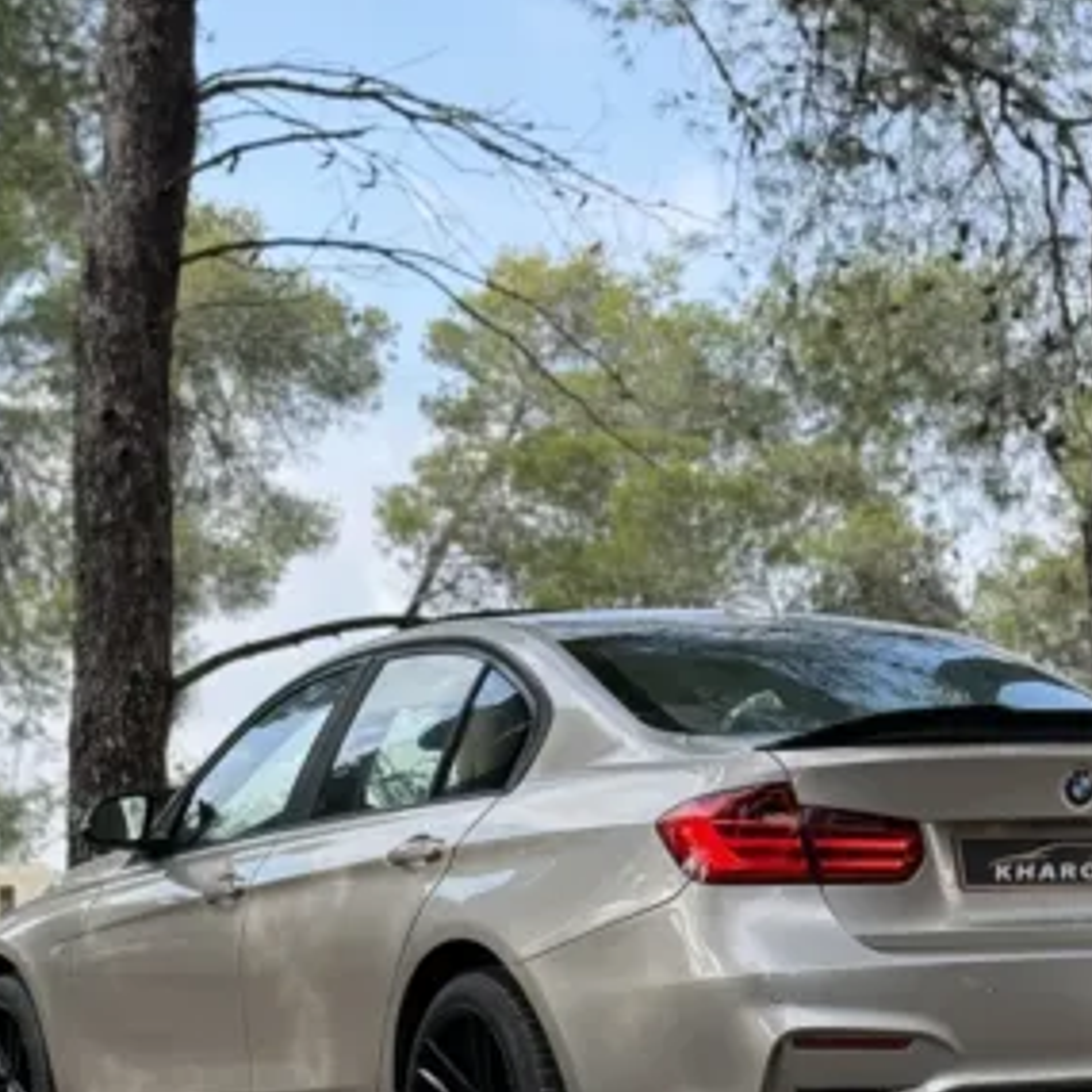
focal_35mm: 107
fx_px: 3819
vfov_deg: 16.0
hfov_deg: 16.3
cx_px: 640
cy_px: 1038
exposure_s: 1/1715
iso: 80
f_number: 1.78
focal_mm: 6.76
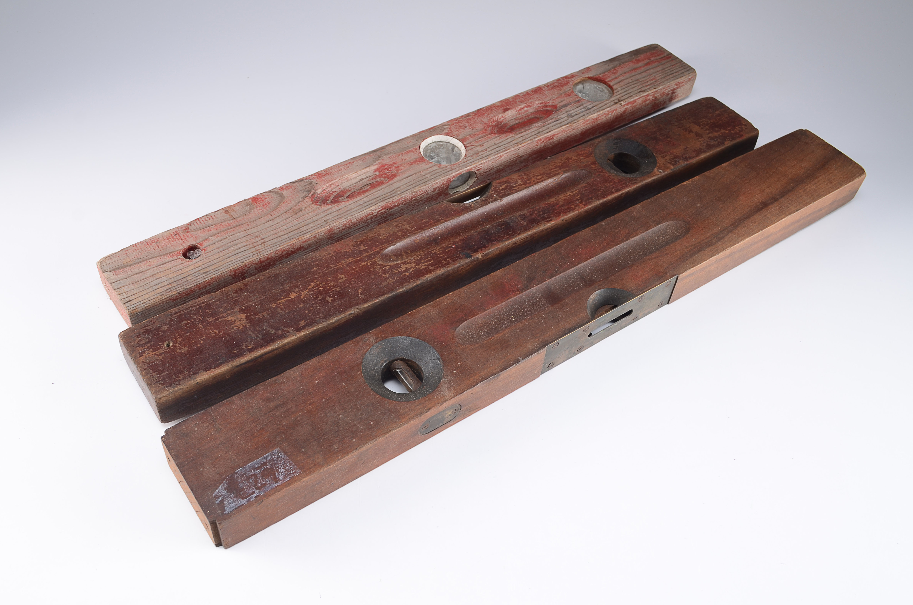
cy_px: 302
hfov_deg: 53.2
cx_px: 456
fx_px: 911
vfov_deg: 36.7
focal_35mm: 36
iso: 100
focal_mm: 24
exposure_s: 1/80
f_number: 8
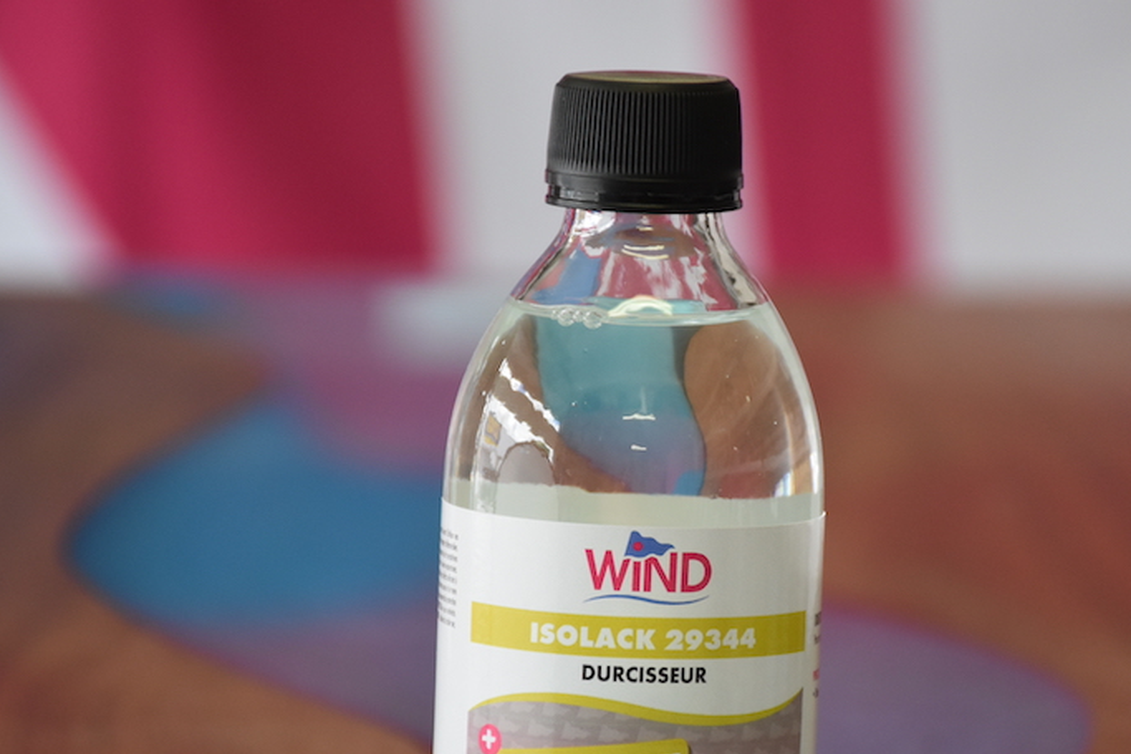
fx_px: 9893
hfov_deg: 6.5
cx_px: 707
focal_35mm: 315
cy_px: 480
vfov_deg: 4.4
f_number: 5.6
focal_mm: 140
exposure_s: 1/160
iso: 800
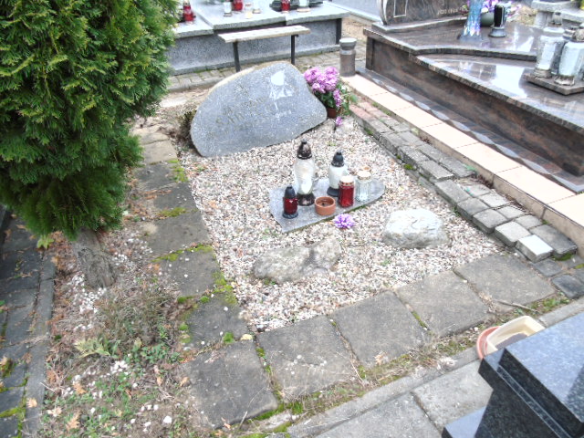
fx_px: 422
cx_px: 292
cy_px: 219
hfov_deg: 69.4
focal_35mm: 25
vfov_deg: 54.9
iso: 160
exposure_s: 1/30
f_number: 3.4
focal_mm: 4.4
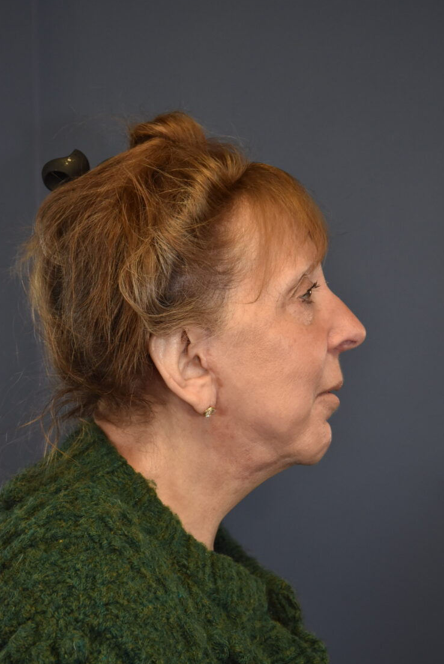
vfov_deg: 25.0
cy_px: 336
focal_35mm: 81
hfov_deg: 16.9
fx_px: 1495
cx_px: 217
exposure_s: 1/60
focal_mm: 52
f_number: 7.1
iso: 800
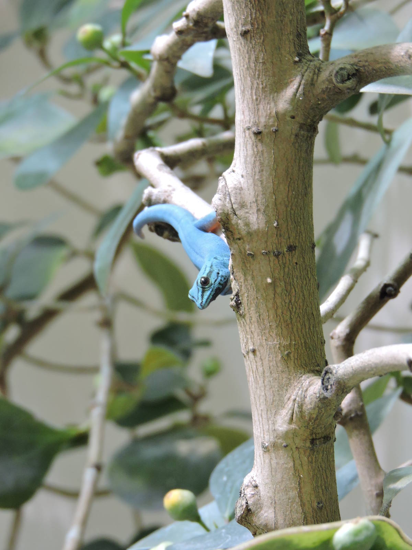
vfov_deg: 13.2
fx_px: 2380
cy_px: 275
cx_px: 206
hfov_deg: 9.9
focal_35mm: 150
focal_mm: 26.9
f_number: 5.2
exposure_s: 1/30
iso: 400
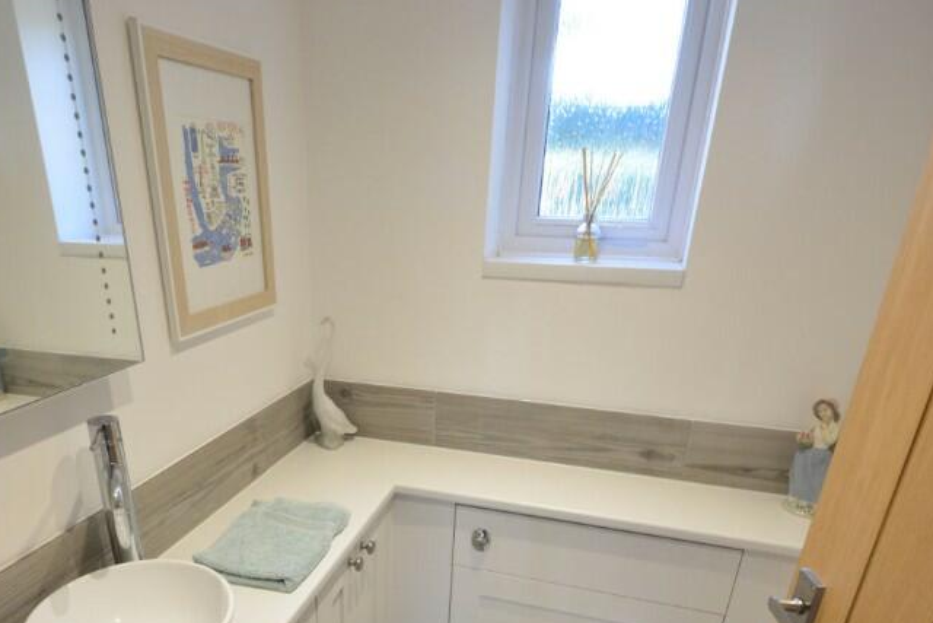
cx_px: 402
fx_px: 622
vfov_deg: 50.4
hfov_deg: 73.4
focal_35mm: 24
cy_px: 486
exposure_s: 1/10
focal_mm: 10
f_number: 8
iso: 400
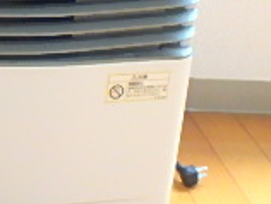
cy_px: -14
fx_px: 666
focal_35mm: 85
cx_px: -125
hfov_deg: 20.1
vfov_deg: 16.9
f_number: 3.5
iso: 400
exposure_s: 1/30
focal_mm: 3.7
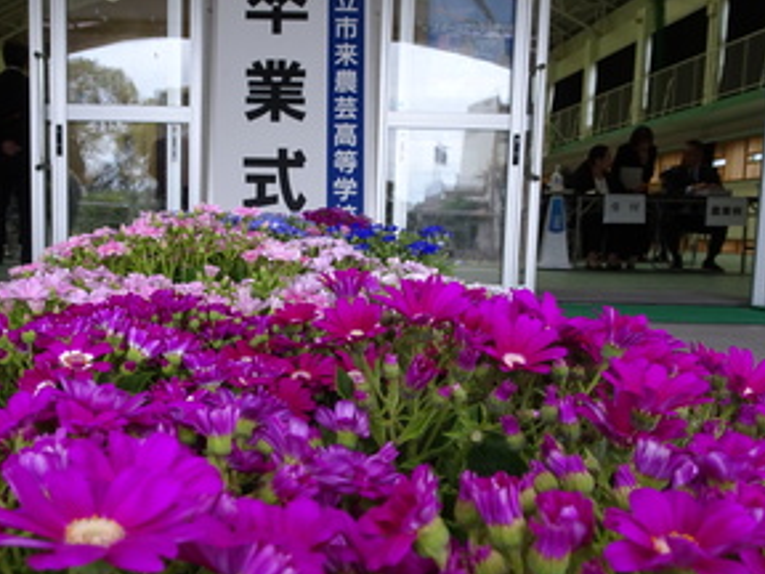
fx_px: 884
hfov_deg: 46.3
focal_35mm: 40
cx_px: 274
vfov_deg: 35.8
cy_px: 343
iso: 80
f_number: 3.5
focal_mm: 4.1
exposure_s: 1/30
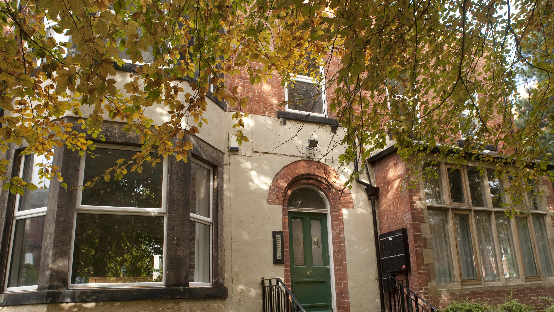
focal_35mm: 27
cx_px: 299
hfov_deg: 69.7
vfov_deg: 42.7
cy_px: 188
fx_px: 397
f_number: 5.6
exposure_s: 1/80
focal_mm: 20
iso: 200
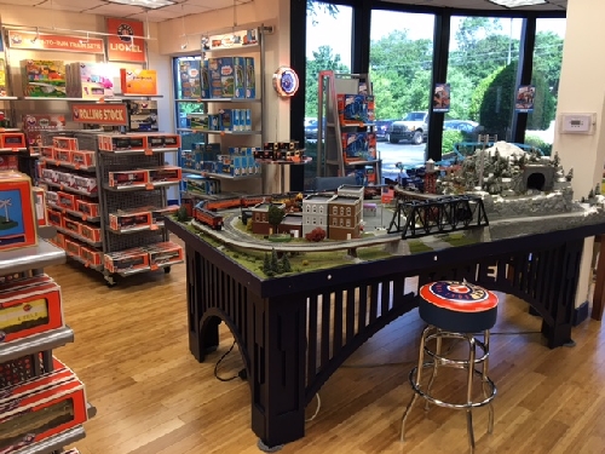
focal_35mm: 29
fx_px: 507
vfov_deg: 48.2
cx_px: 302
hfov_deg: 61.7
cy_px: 227
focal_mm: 4.15
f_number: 2.2
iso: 25
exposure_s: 1/15
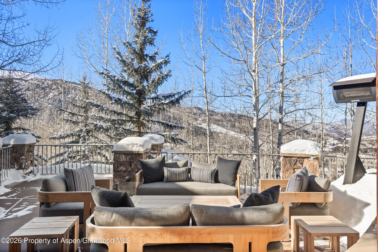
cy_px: 126
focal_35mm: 24
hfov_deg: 73.7
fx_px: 252
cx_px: 189
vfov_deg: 53.2
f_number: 8
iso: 100
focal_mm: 24
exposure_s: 1/50
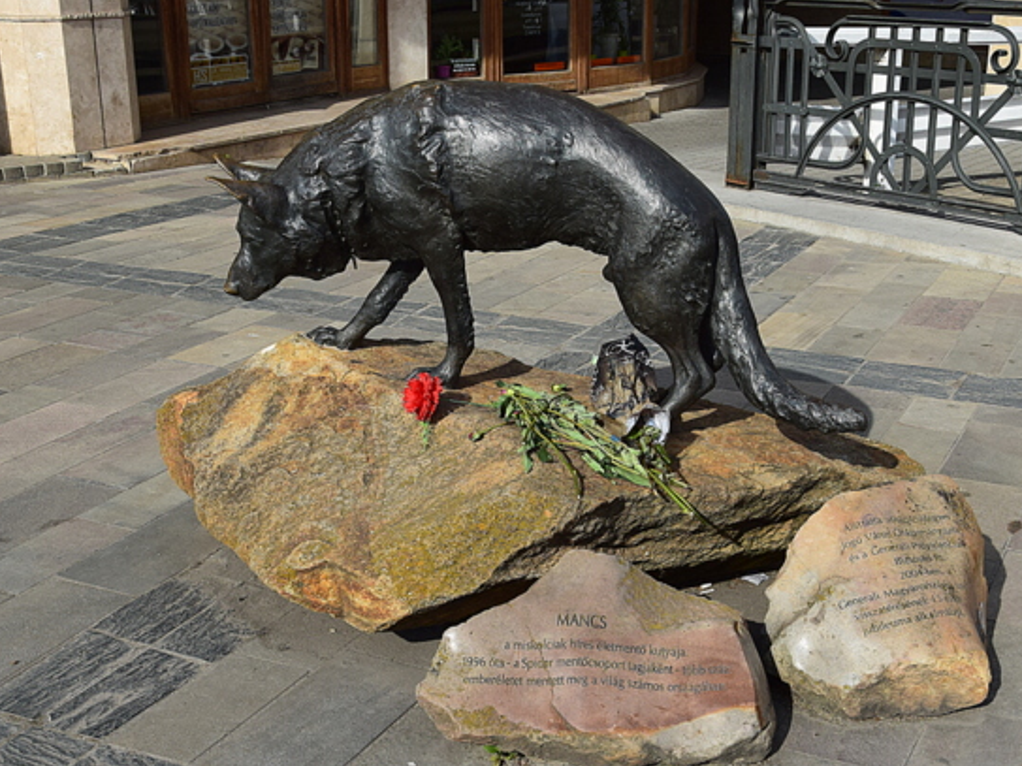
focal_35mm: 51
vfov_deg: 28.5
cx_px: 544
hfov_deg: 37.5
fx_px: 1505
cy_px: 452
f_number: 11
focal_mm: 24
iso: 400
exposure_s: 1/500
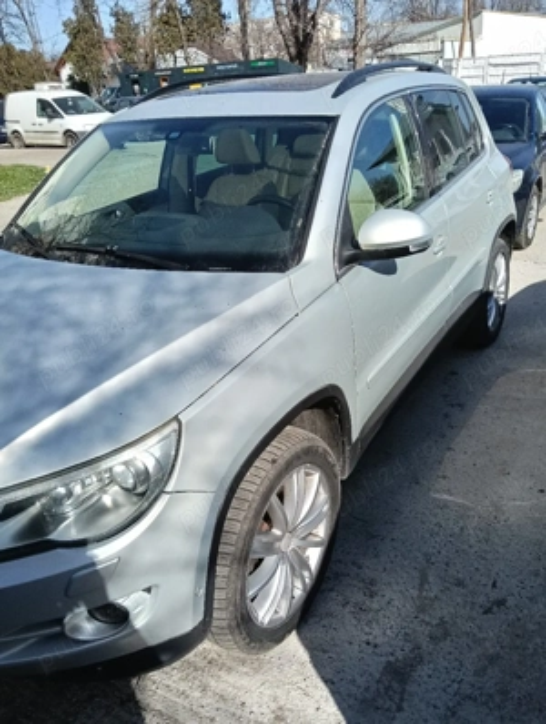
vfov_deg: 65.2
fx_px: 566
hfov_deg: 51.5
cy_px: 362
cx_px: 273
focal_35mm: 27
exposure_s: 1/667
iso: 64
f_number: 1.8
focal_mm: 3.98
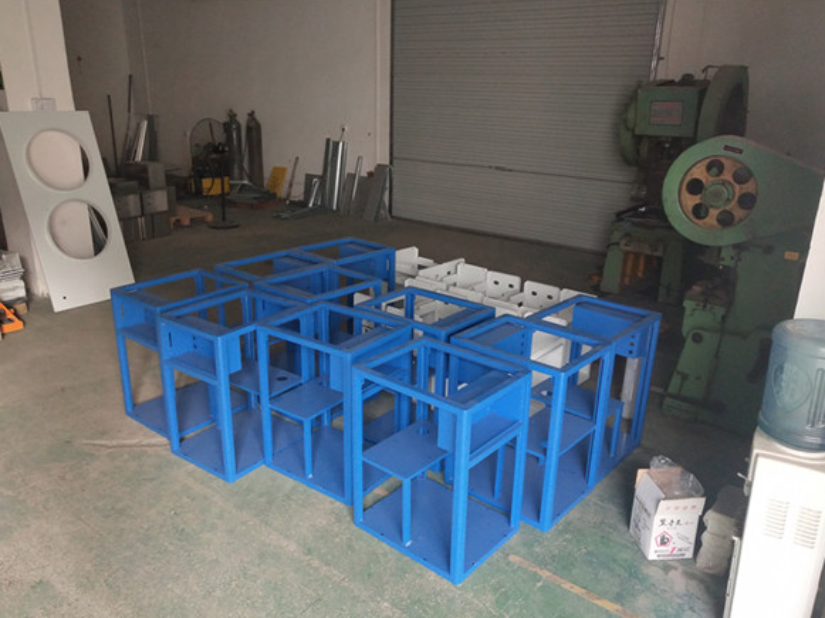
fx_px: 738
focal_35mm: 31
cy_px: 312
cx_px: 403
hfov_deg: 58.4
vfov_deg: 45.4
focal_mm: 3.95
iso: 334
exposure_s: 1/50
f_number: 1.8
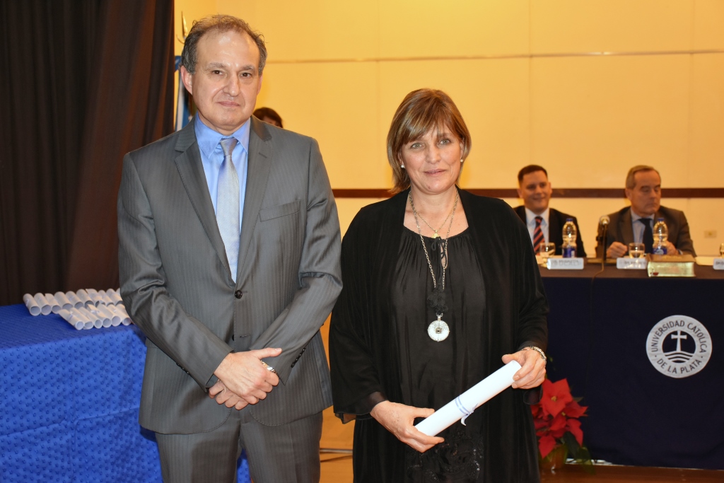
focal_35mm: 57
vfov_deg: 23.8
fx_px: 1146
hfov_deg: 35.0
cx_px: 362
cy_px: 242
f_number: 4.2
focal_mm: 38
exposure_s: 1/60
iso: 1400
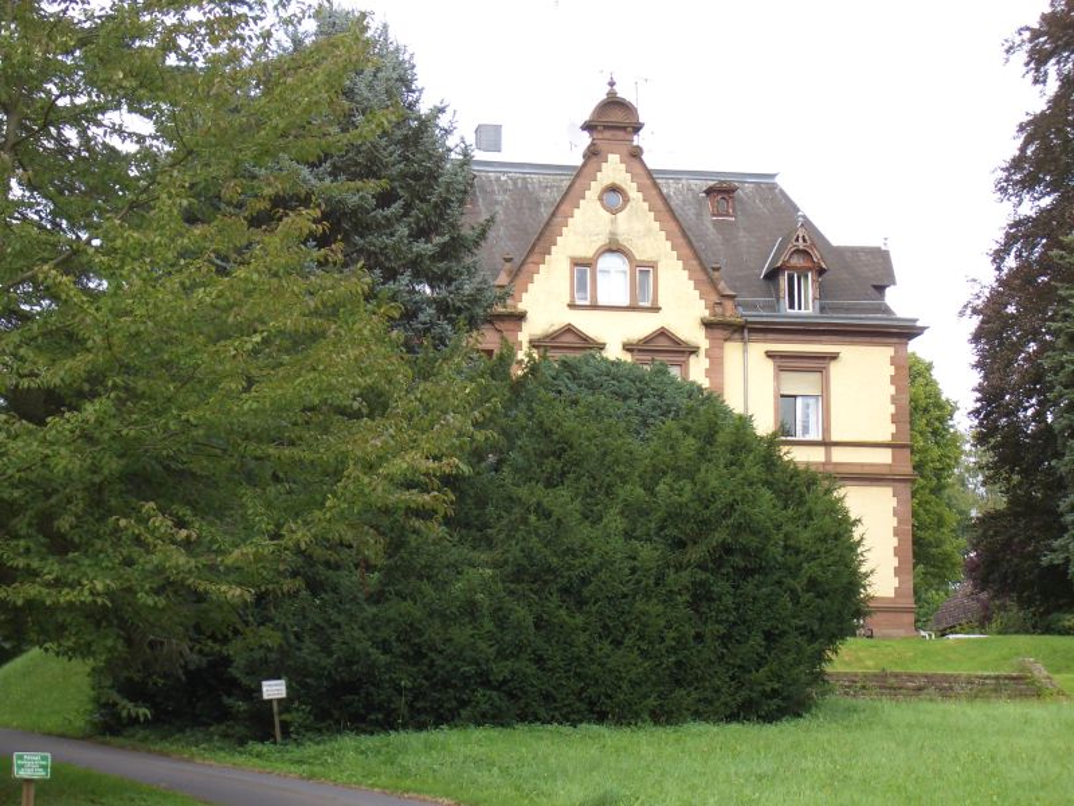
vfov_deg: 16.8
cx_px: 537
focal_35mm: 88
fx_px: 2730
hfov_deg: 22.3
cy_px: 403
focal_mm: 14.6
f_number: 4.4
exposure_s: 1/80
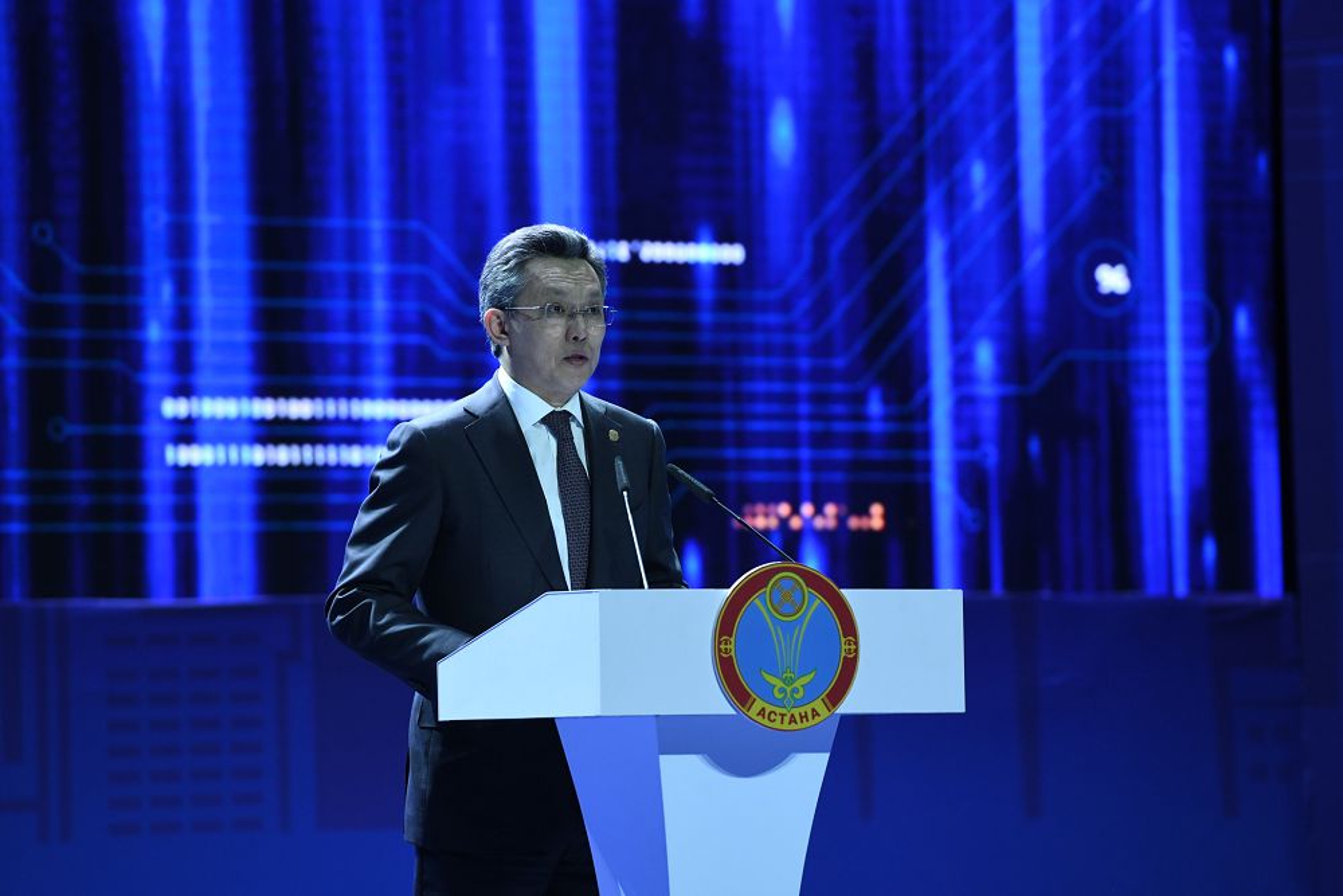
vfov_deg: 6.9
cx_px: 672
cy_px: 448
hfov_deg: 10.3
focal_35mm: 200
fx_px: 7462
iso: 2000
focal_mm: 200
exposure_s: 1/160
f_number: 5
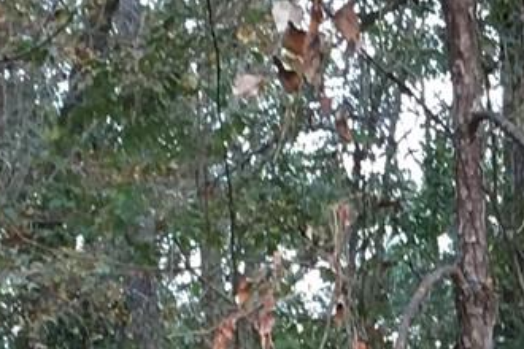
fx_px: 2722
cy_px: 682
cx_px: 792
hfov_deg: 10.6
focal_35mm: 187
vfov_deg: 7.1
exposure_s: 1/30
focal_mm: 4.15
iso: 100
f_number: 2.2
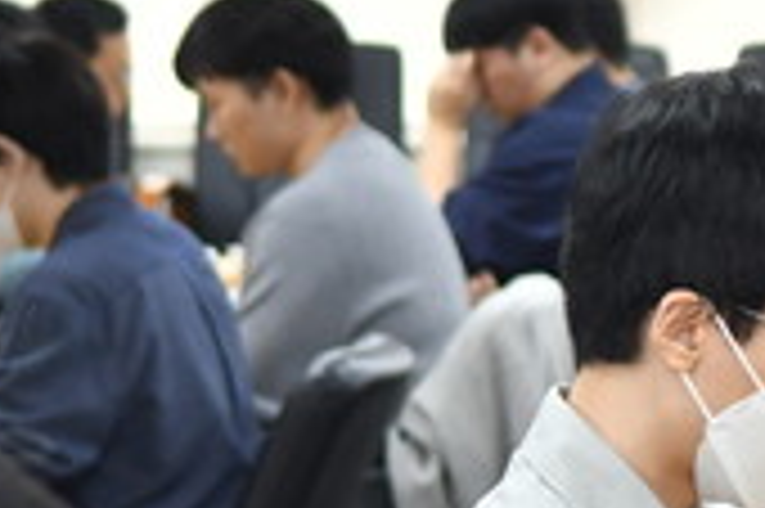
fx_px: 5392
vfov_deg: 5.4
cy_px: 346
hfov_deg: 7.9
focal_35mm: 254
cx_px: 1332
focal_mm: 40
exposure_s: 1/250
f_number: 2.8
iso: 640
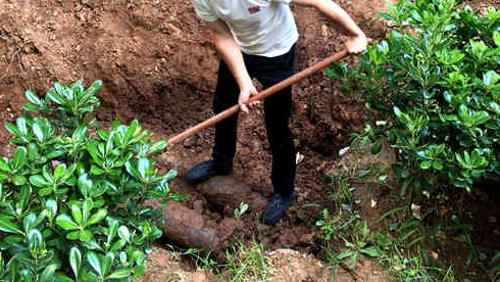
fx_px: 570
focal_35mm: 43
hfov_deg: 47.3
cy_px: -30
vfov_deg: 25.6
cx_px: 252
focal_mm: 4.15
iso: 25
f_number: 2.2
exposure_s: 1/65
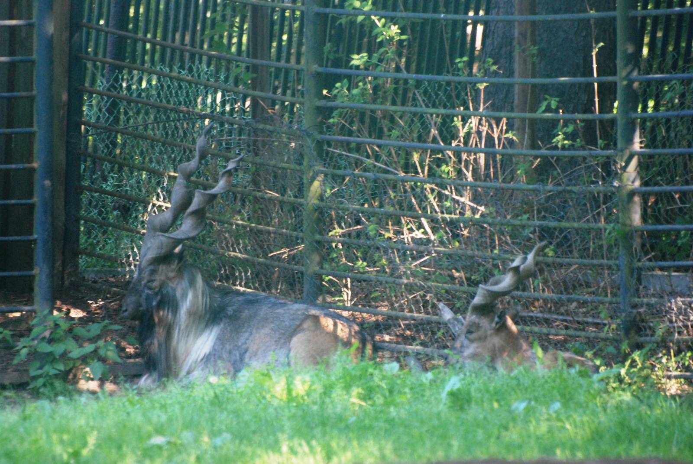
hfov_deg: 4.6
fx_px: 8673
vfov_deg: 3.1
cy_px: 232
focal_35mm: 450
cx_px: 346
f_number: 5.6
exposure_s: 1/60
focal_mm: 300
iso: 1000
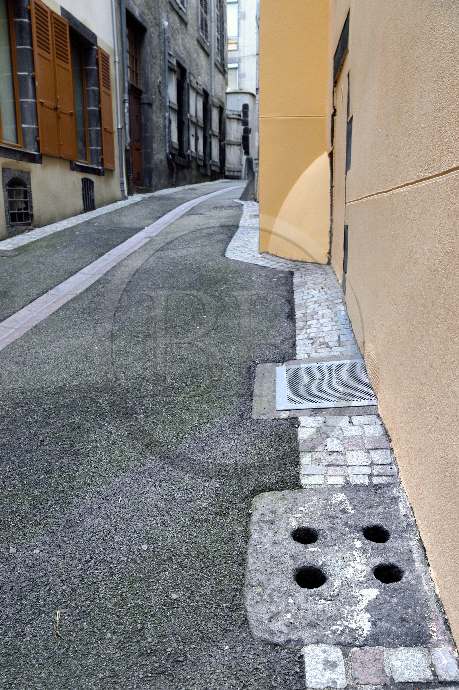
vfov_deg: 55.8
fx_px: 651
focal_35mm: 34
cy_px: 345
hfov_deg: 38.9
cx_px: 230
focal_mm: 34
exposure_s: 1/160
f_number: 9
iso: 800
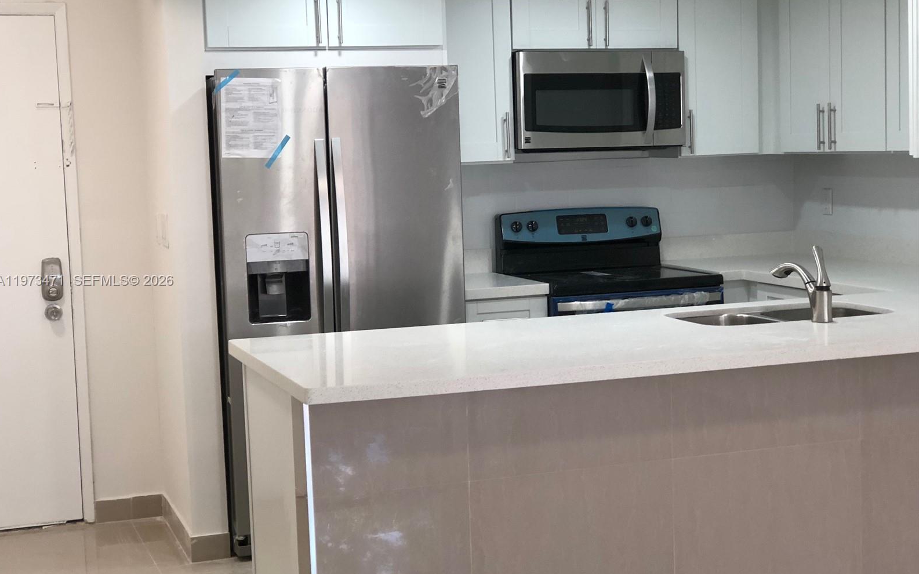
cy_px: 281
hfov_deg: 33.5
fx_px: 1528
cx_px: 456
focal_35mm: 61
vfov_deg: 21.3
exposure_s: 1/120
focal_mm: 6.6
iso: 200
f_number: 2.8
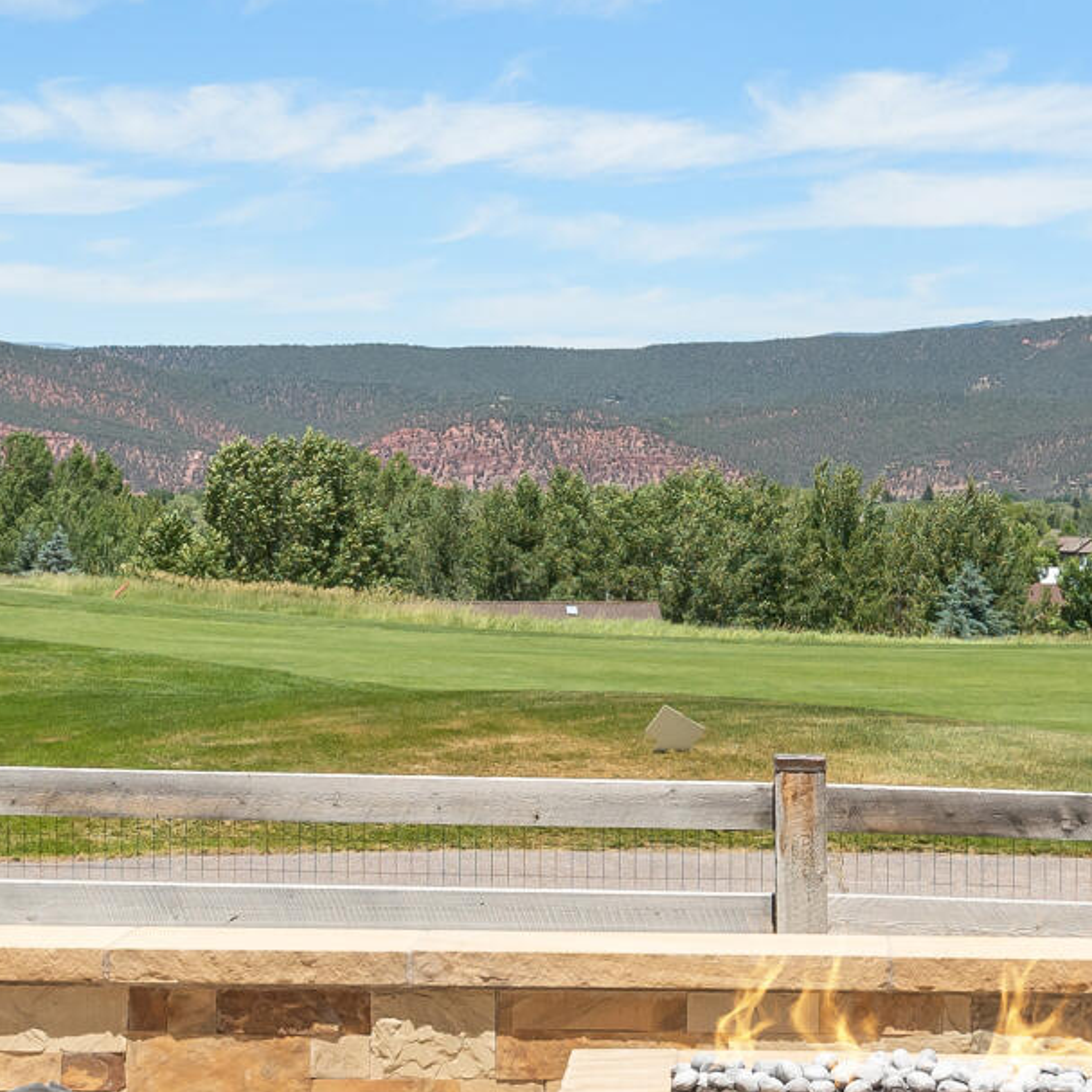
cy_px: 506
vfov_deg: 20.6
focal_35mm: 84
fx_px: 2998
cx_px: 842
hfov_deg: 20.5
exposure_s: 1/60
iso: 100
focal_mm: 20
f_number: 7.1
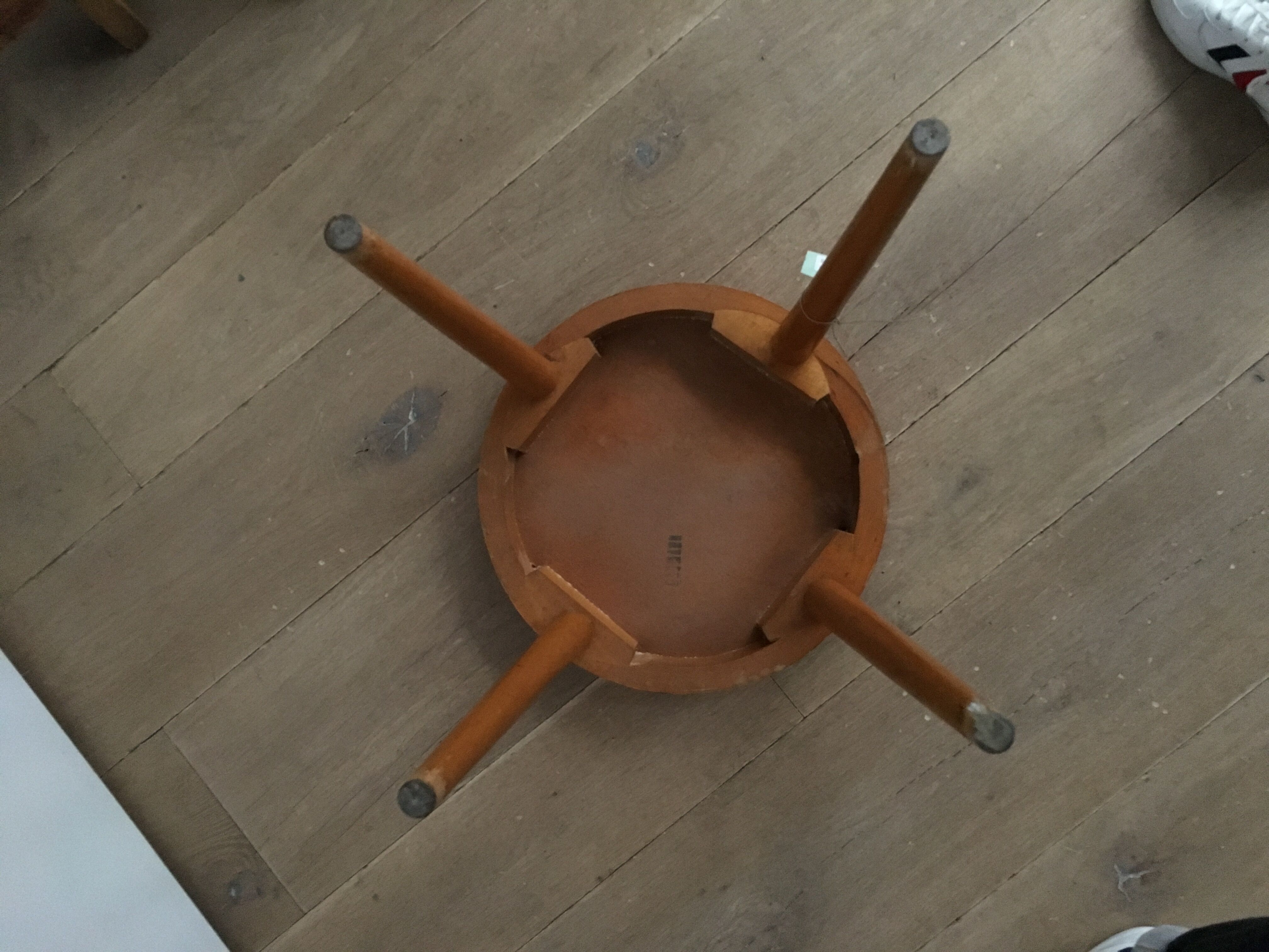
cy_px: 476
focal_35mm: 29
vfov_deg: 48.2
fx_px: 1063
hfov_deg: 61.7
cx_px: 634
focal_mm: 4.15
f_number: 2.2
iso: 320
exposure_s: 1/17
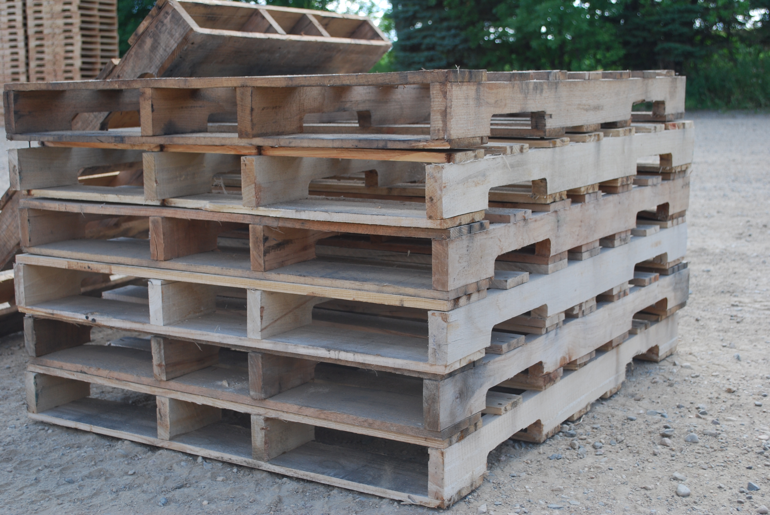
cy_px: 258
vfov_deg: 26.6
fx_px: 1092
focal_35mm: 51
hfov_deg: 38.8
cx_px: 385
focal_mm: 34
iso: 160
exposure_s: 1/125
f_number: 5.6
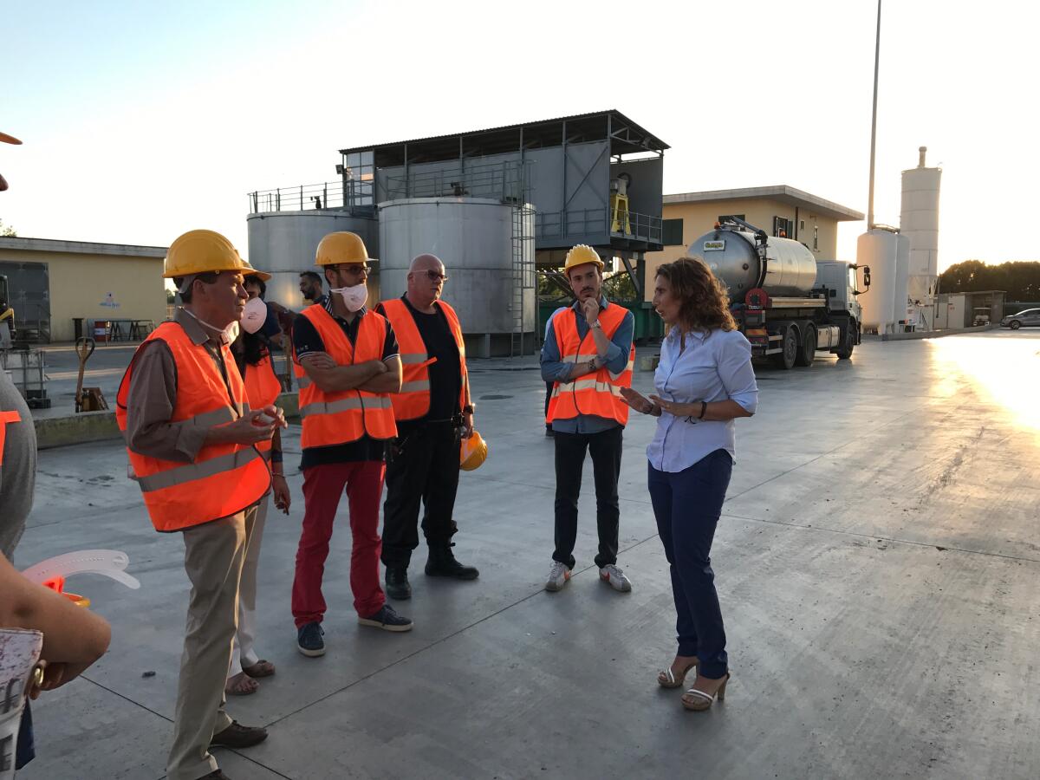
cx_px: 520
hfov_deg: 63.4
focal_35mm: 28
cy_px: 390
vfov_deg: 49.7
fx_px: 841
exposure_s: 1/481
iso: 20
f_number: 1.8
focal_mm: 3.99
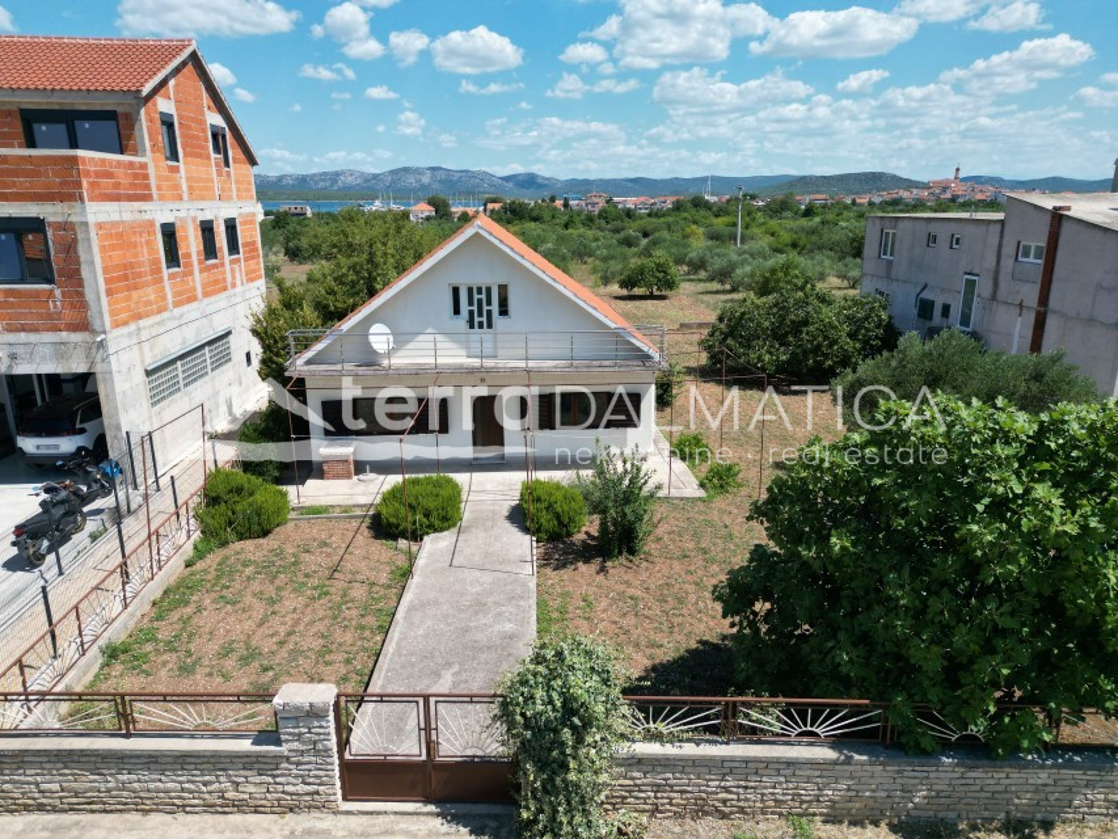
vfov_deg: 56.8
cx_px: 559
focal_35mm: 24
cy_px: 420
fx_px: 775
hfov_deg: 71.6
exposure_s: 1/3000
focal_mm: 6.72
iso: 120
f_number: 1.7
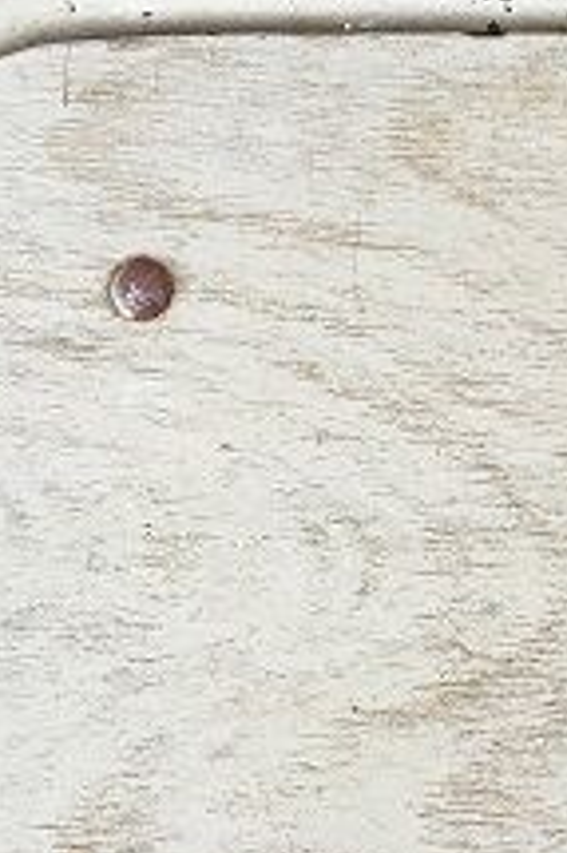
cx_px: 500
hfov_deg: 15.9
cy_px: 649
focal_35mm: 85
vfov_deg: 23.7
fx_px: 2011
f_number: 2.2
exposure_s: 1/33
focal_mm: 4.15
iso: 32
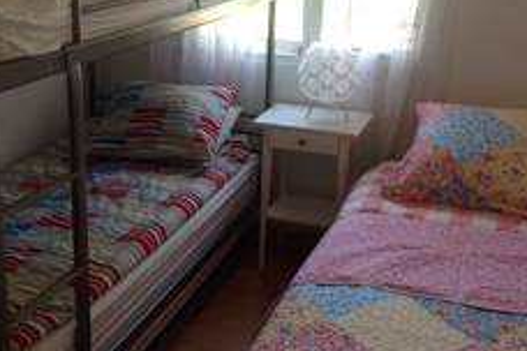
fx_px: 820
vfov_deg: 24.2
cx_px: 275
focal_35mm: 56
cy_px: 144
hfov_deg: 35.6
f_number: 2.4
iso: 50
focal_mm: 4.28
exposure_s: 1/17
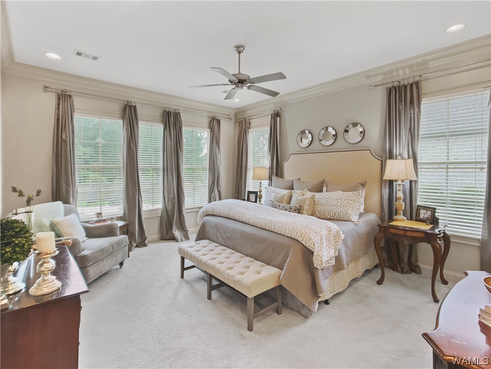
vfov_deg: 53.1
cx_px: 246
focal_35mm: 26
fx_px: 369
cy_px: 184
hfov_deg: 67.3
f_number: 1.5
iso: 250
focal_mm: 5.7
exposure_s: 1/60
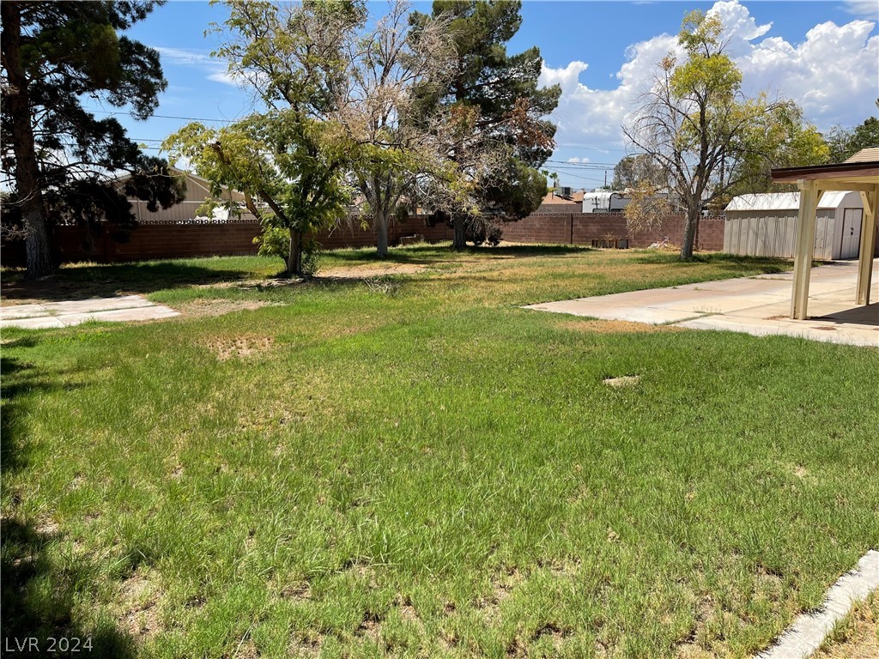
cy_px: 330
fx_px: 635
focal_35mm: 25
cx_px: 440
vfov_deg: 54.9
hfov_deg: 69.4
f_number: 1.6
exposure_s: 1/3086
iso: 32
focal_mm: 5.1
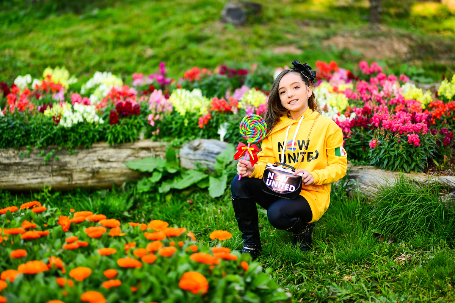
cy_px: 152
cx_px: 228
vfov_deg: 16.1
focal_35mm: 85
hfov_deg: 23.9
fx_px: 1075
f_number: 1.4
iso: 100
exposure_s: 1/320
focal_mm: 85
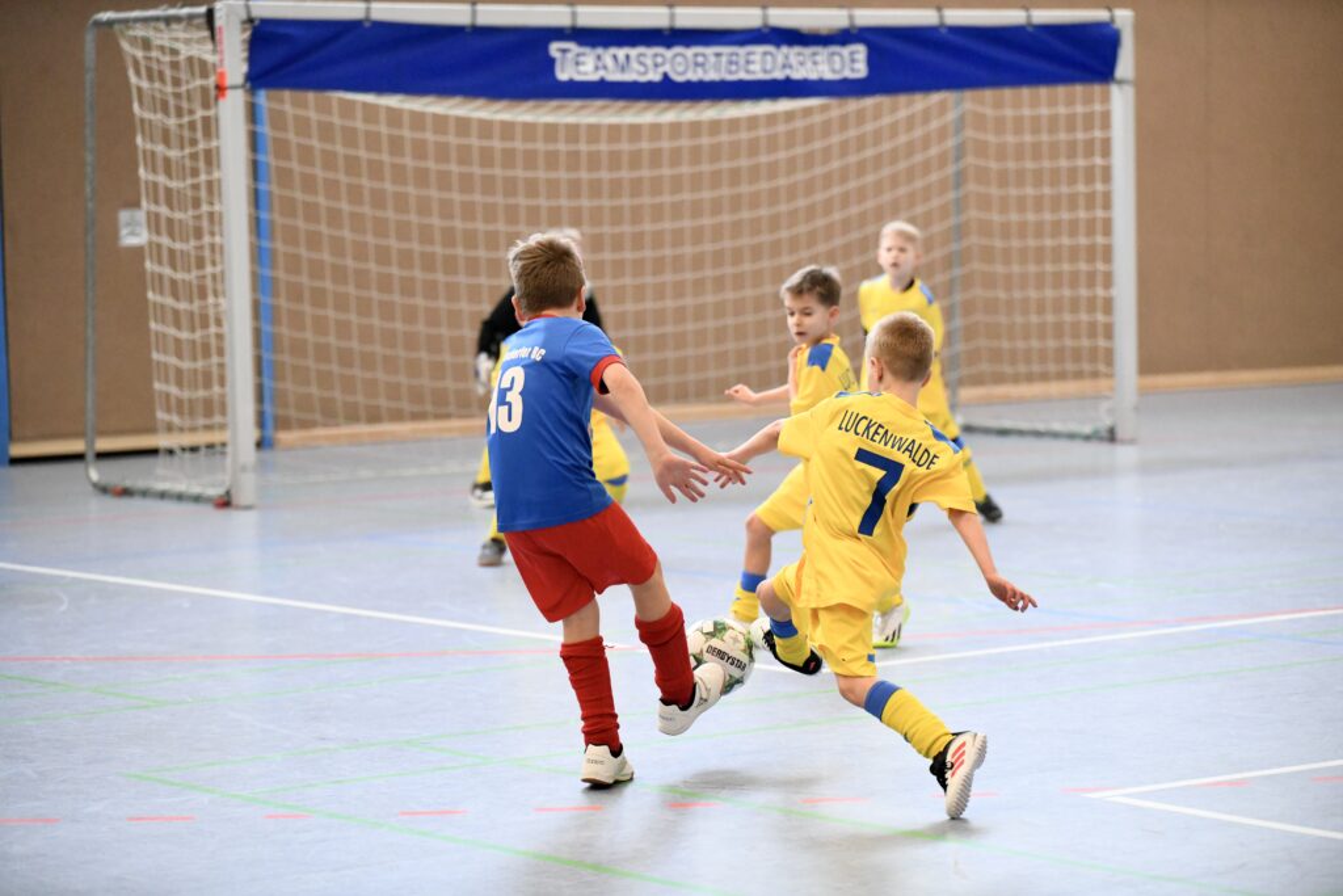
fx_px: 4179
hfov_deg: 18.3
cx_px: 672
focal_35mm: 112
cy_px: 448
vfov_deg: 12.2
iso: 8000
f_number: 2.8
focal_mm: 112
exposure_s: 1/1600
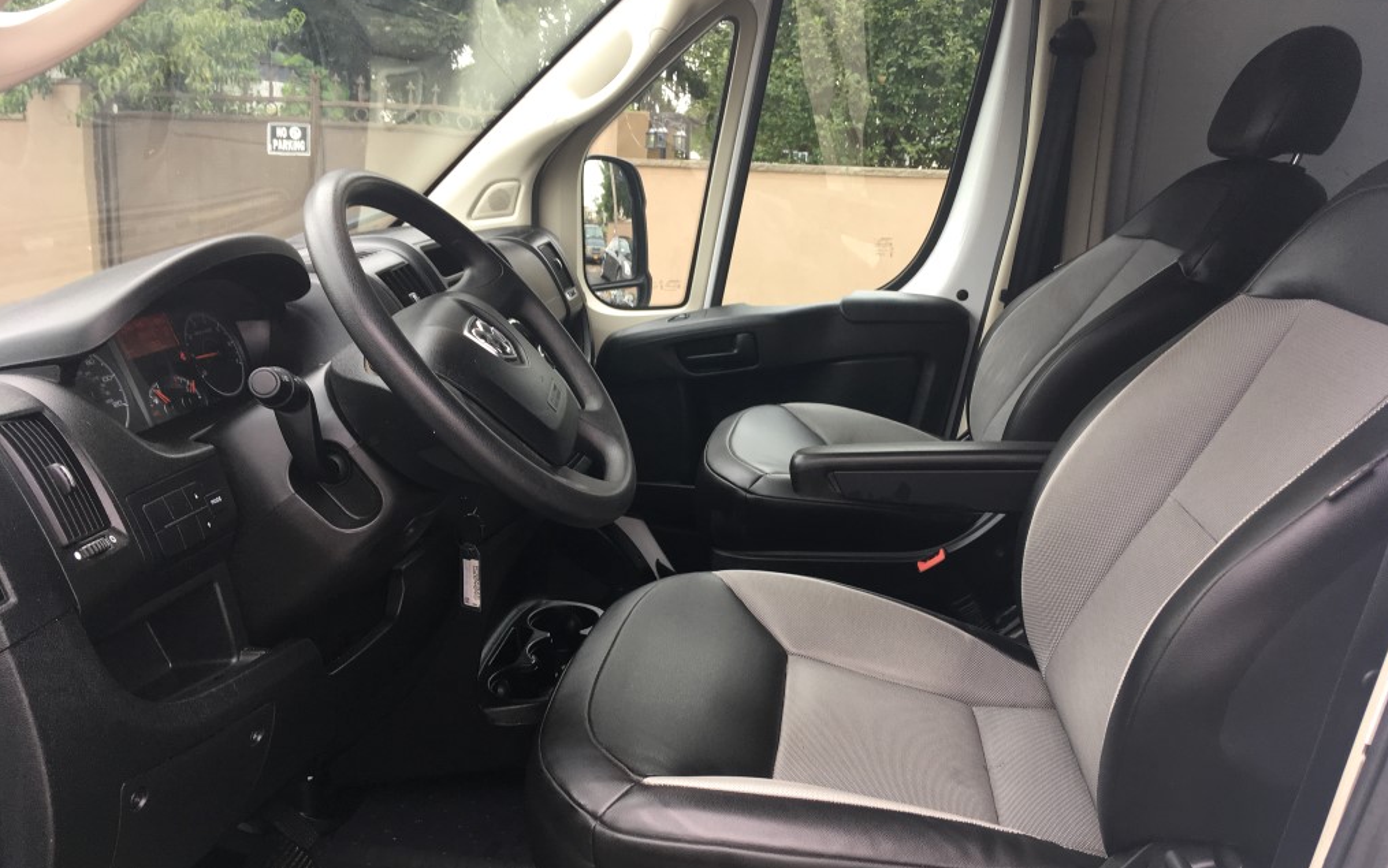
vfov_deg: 40.6
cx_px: 699
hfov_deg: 61.2
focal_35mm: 31
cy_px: 440
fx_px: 1173
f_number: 2.2
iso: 32
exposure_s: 1/60
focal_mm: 4.15
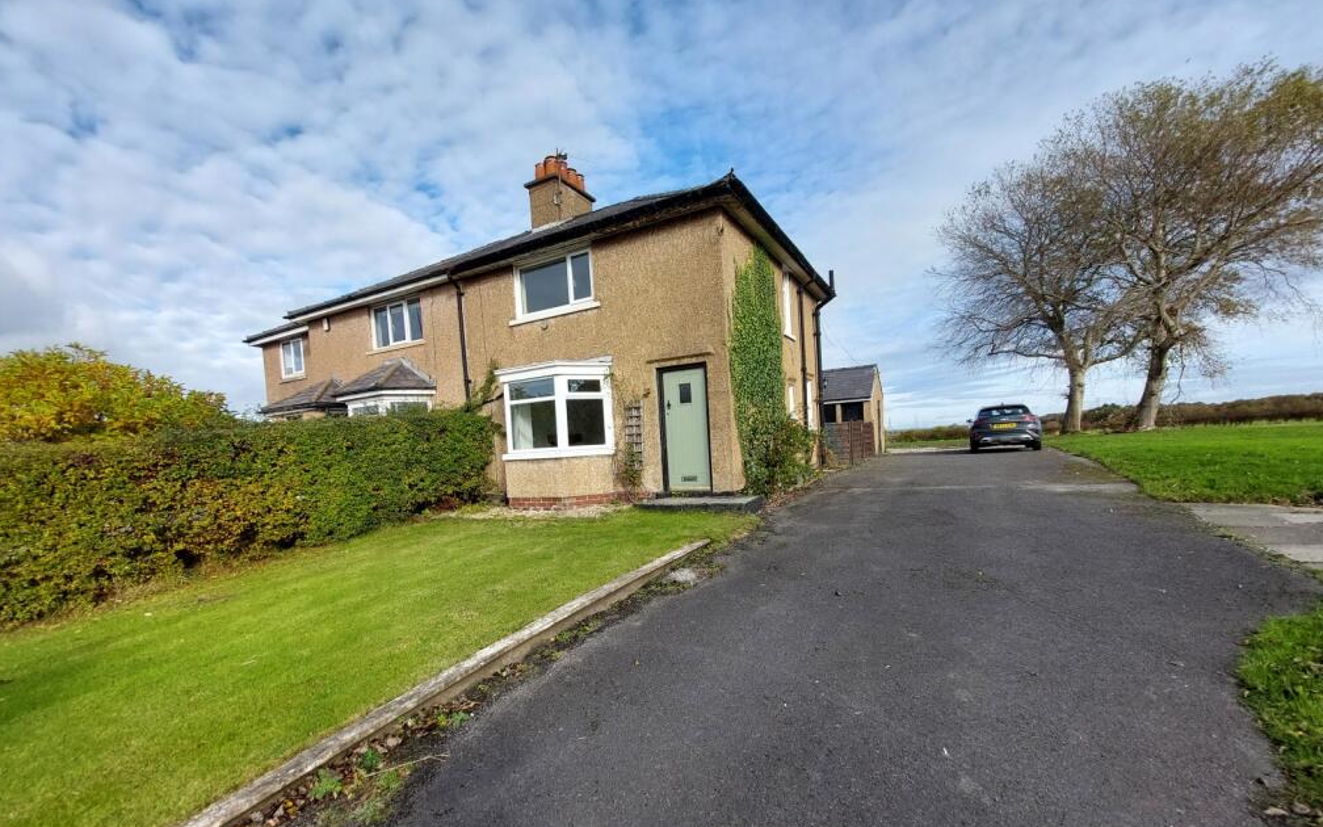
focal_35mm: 14
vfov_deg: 78.3
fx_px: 505
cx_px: 660
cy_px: 463
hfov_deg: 105.3
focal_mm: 1.74
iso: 50
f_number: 2.2
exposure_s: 1/871
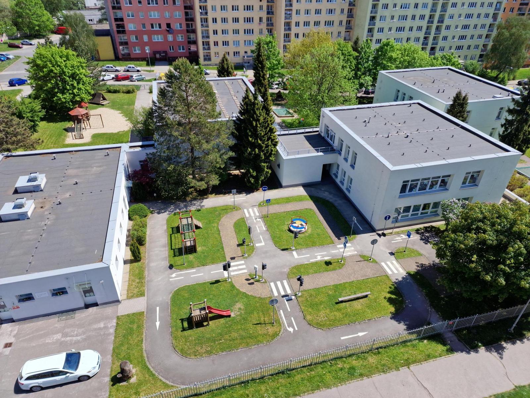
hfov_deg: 73.9
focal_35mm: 23
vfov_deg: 58.9
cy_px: 199
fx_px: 352
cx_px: 265
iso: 50
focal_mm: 6.4
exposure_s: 1/928
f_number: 1.8
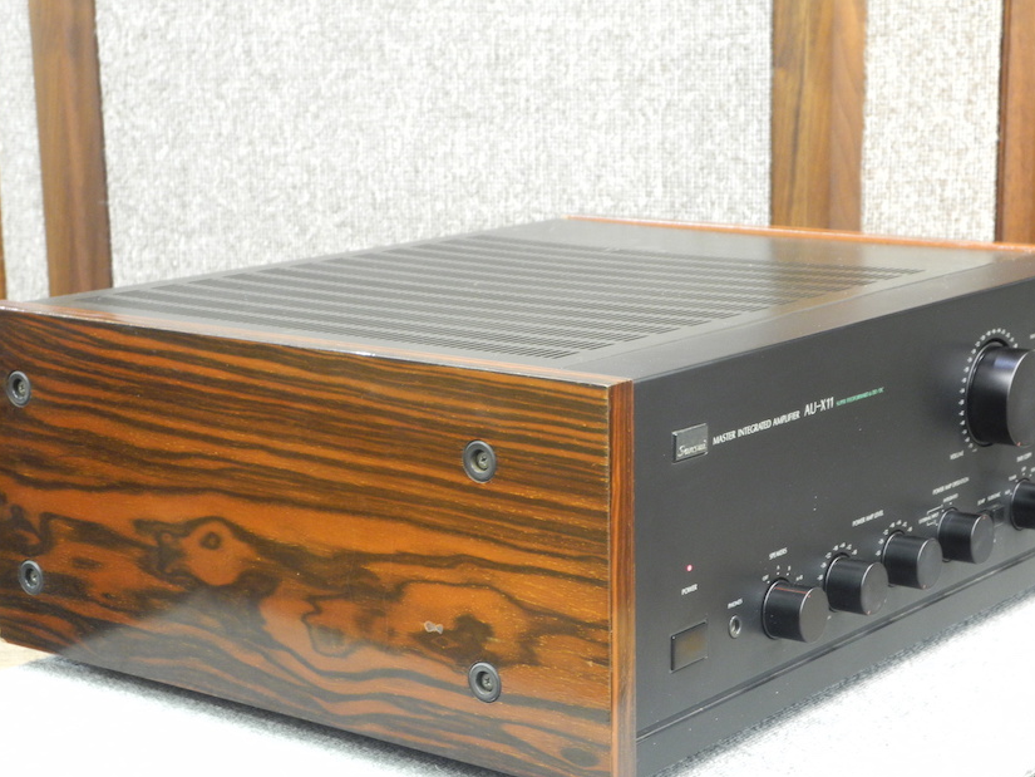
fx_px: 2123
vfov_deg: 20.7
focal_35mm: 71
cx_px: 551
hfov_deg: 27.4
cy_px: 410
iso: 400
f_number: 3.5
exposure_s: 1/5.9
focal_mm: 13
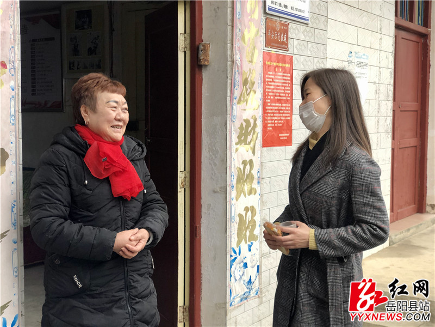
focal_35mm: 52
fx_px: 653
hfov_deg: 36.8
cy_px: 164
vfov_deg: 28.0
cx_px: 218
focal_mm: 6
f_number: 2.4
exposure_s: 1/60
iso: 40
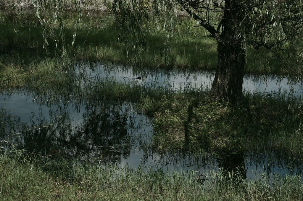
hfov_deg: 19.5
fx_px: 882
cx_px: 152
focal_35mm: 105
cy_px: 100
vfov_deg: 13.0
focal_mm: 70
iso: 100
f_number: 8
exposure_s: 1/160
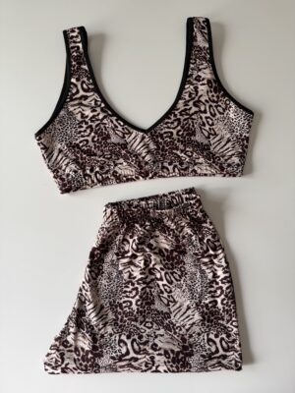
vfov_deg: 71.6
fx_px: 273
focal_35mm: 24
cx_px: 148
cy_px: 196
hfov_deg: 56.8
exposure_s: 1/121
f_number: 1.78
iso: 160
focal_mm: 6.76
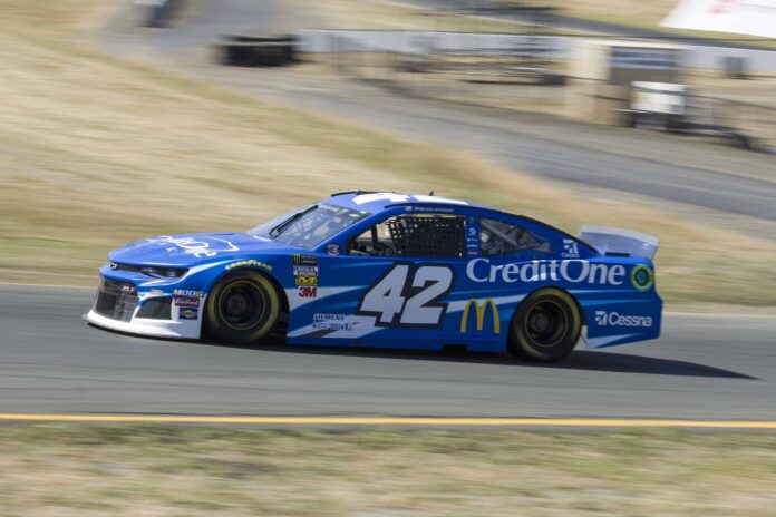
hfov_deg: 19.5
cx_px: 388
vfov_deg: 13.0
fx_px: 2263
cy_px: 258
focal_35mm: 105
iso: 100
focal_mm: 70
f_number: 10
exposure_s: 1/125
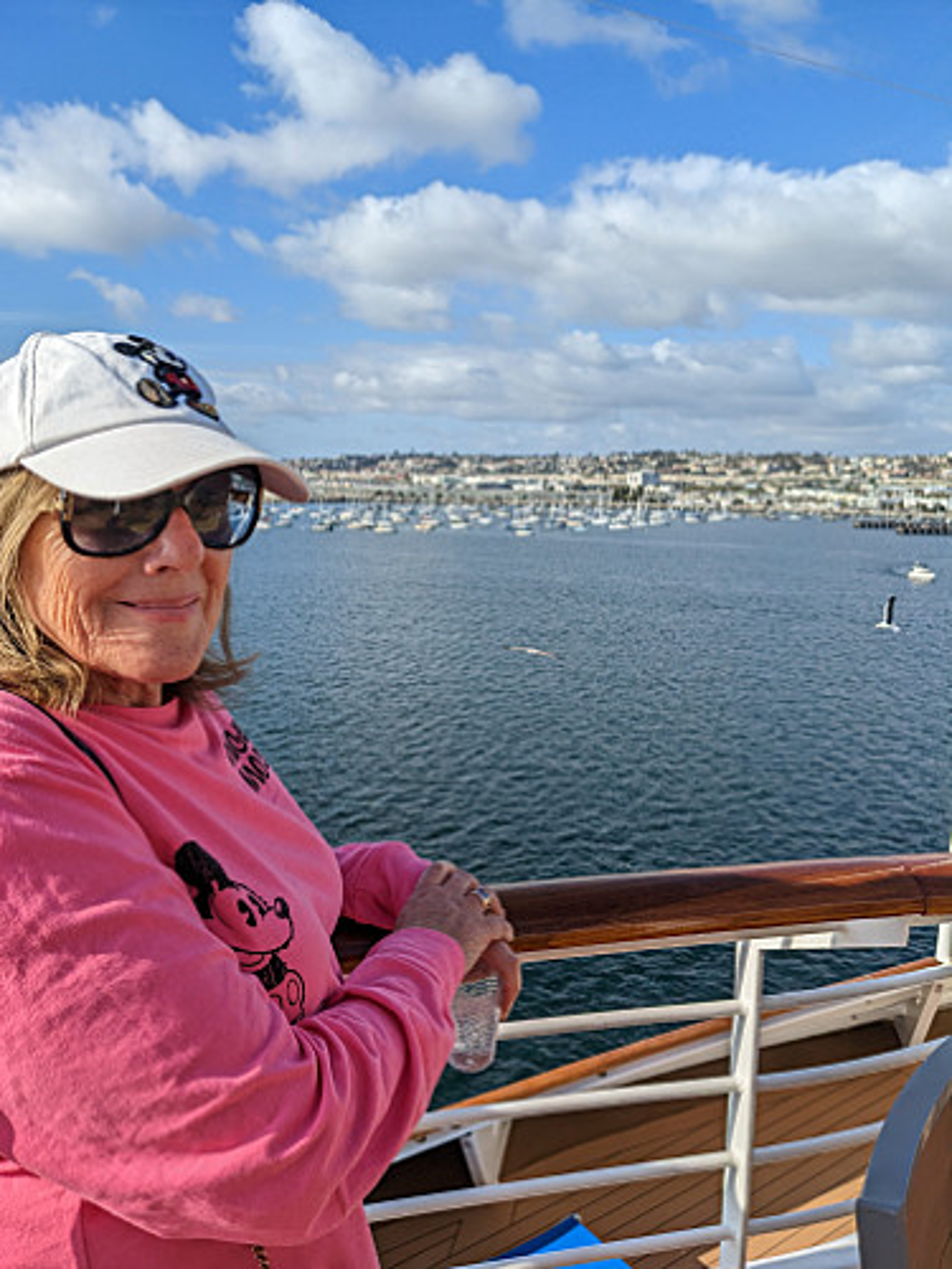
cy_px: 634
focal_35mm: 27
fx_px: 990
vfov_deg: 65.3
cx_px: 476
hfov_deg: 51.4
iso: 49
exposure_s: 1/5848
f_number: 1.7
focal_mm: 4.4
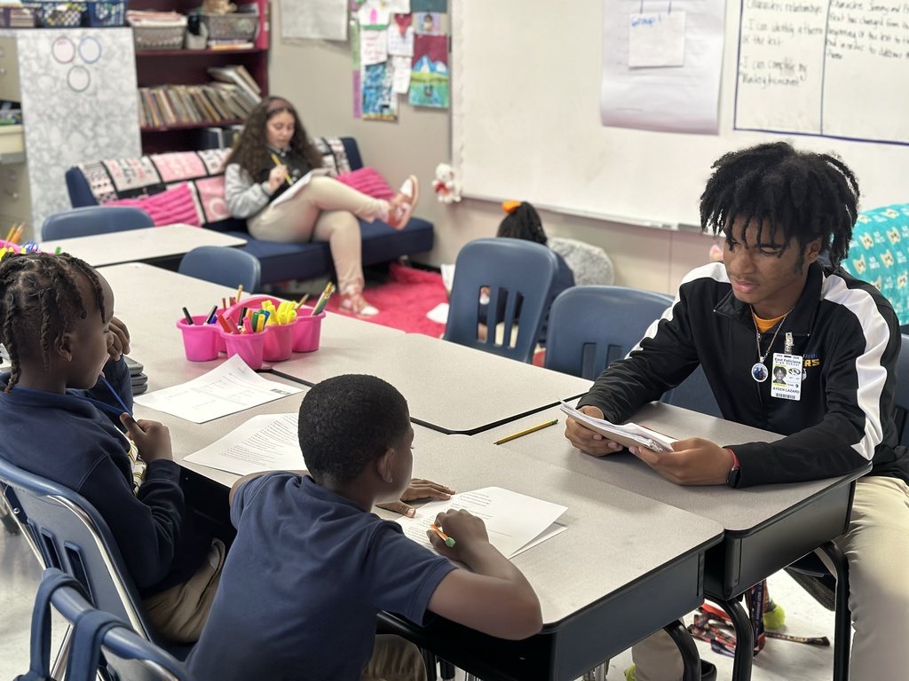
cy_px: 340
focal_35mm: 48
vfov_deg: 30.3
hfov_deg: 39.7
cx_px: 454
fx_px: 1260
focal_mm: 6.86
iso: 200
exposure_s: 1/60
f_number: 1.78
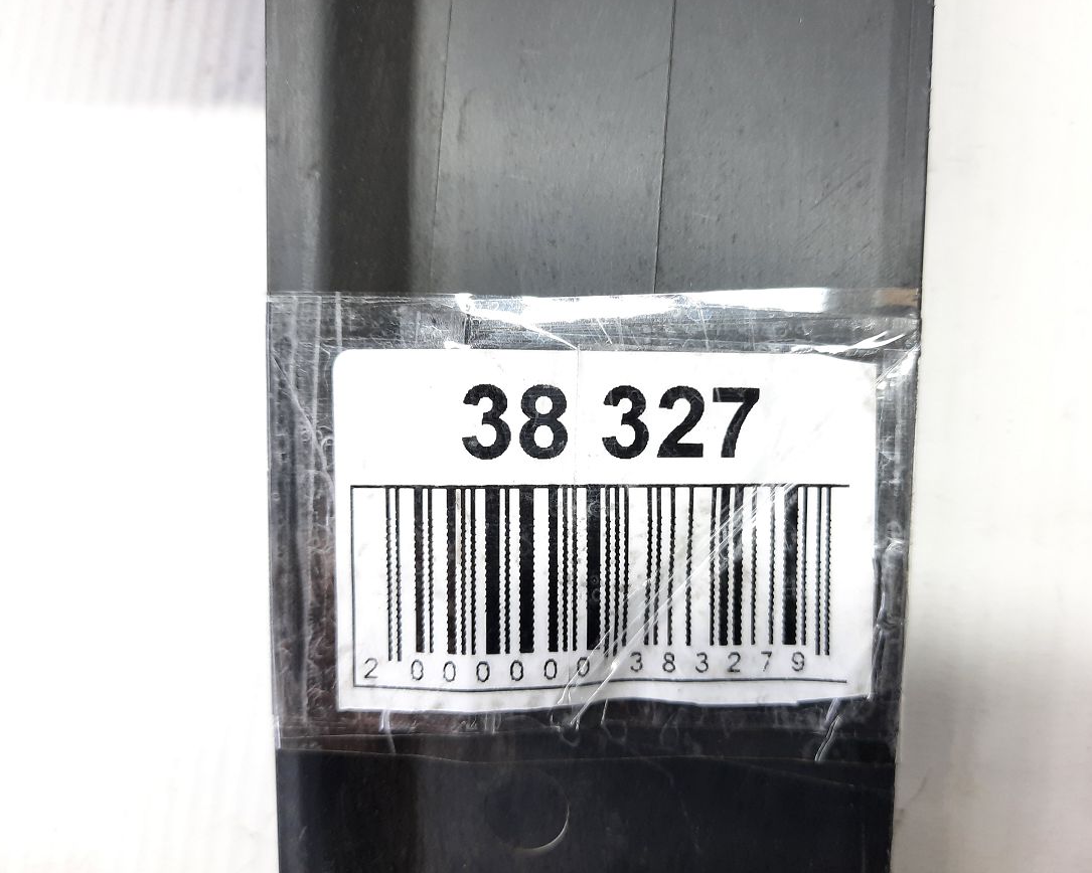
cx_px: 596
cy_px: 442
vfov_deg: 53.2
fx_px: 873
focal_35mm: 27
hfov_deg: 63.9
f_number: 2
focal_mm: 4.6
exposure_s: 1/50
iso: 160
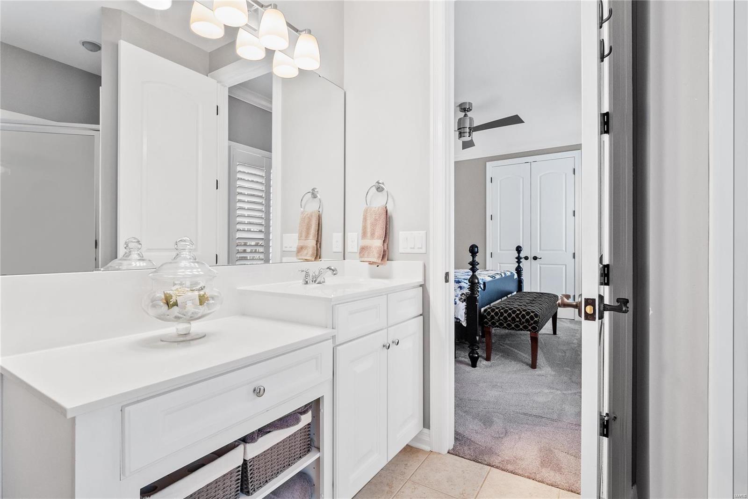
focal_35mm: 16
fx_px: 332
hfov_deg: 96.7
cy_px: 250
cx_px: 374
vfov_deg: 73.7
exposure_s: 1/5
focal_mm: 8
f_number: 6.3
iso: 400
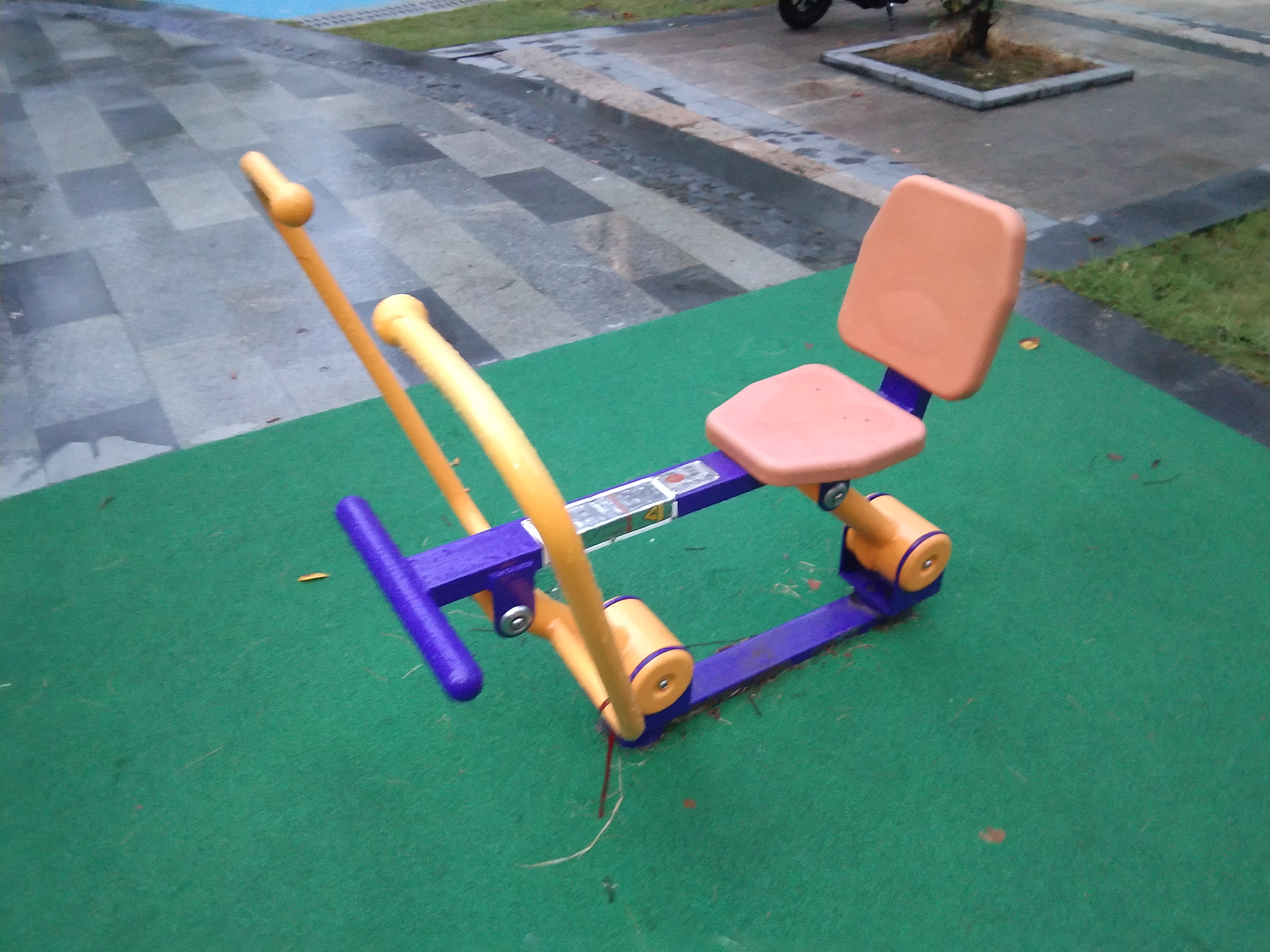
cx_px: 635
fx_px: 1137
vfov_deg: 45.4
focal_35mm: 31
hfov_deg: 58.4
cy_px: 476
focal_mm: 3.69
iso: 1000
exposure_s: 1/16.7
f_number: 2.2
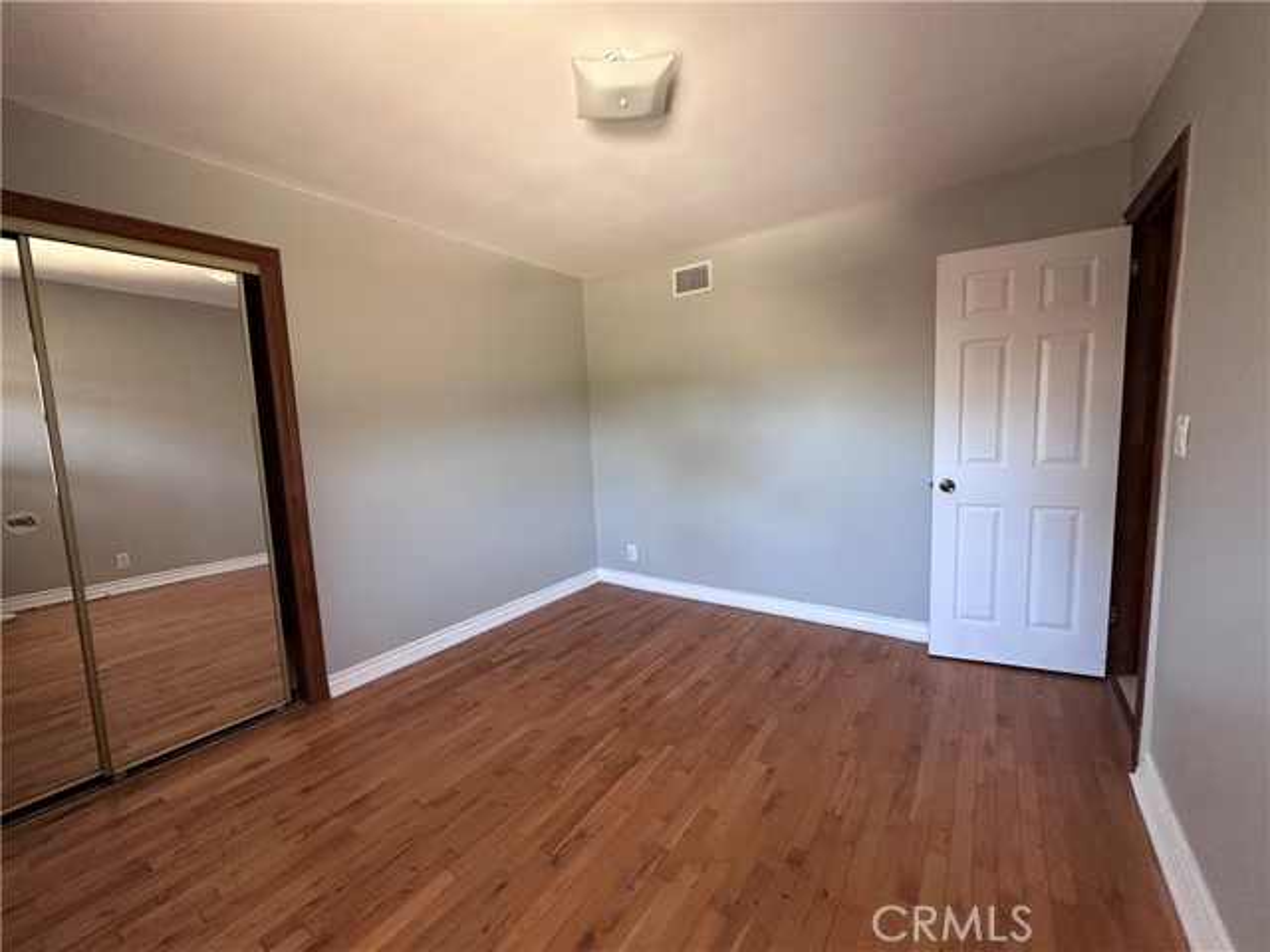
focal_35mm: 14
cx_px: 635
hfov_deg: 102.1
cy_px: 476
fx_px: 514
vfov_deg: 85.7
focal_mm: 2.22
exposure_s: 1/60
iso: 250
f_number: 2.2
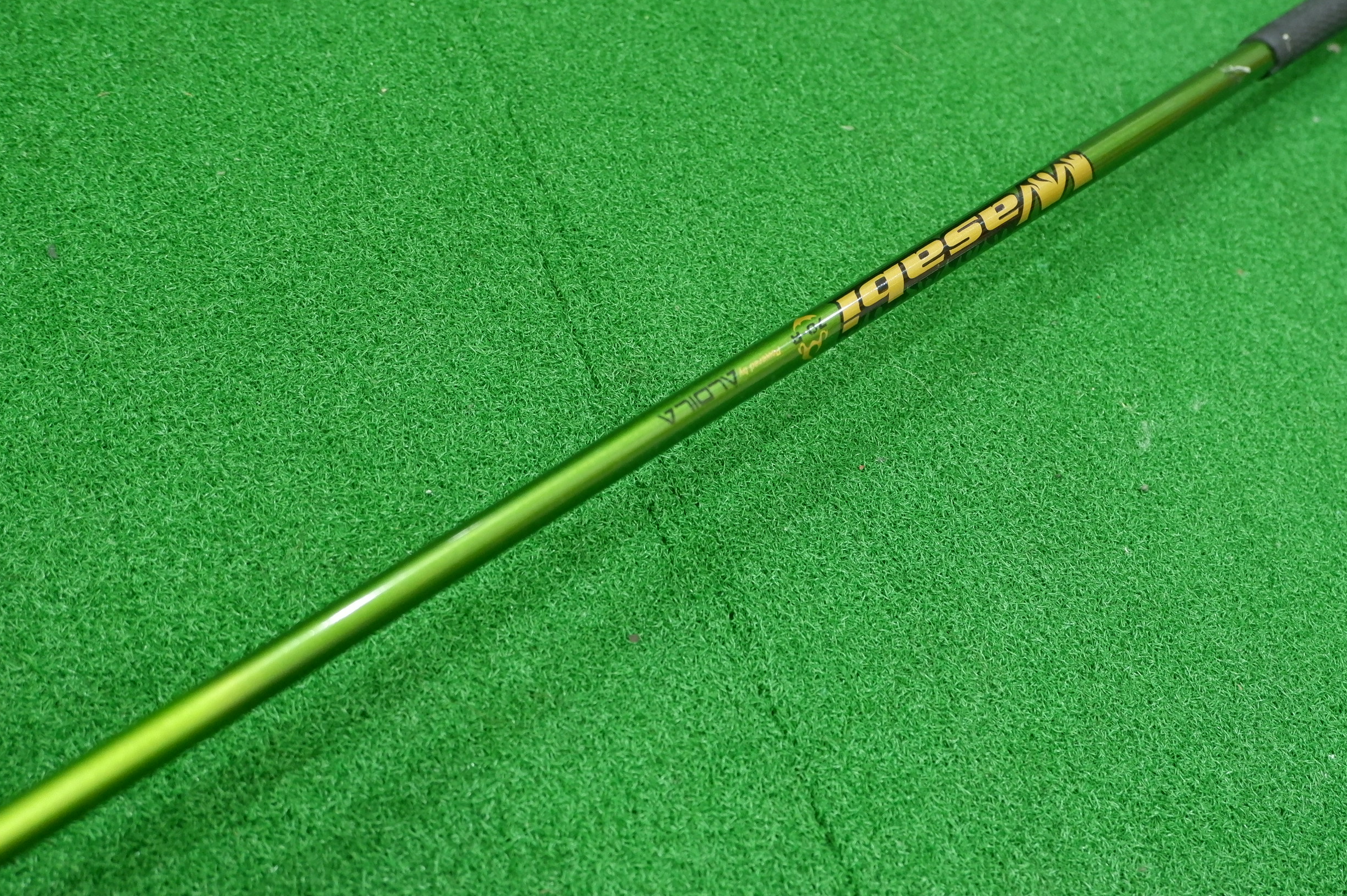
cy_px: 357
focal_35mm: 44
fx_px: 1645
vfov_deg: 30.4
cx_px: 763
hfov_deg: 44.4
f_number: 4.4
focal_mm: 24.9
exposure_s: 1/25
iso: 3200
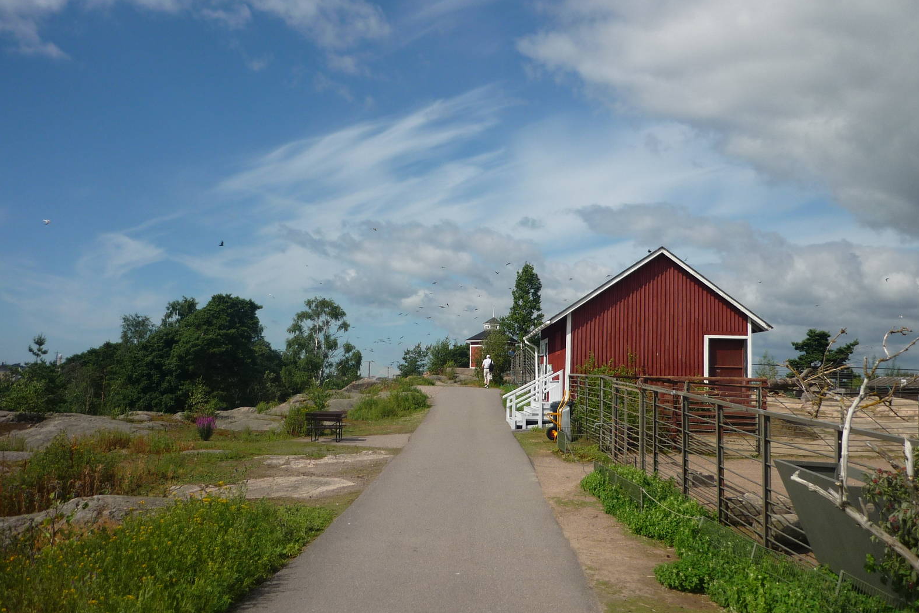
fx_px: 893
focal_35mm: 35
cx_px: 458
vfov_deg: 37.8
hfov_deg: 54.4
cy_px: 265
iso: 100
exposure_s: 1/320
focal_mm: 5.5
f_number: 8
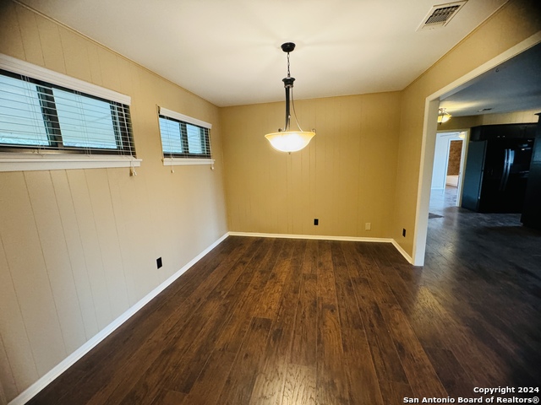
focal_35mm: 14
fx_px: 219
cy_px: 202
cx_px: 270
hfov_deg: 102.1
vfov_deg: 85.7
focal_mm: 2.22
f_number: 2.2
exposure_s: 1/60
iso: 500
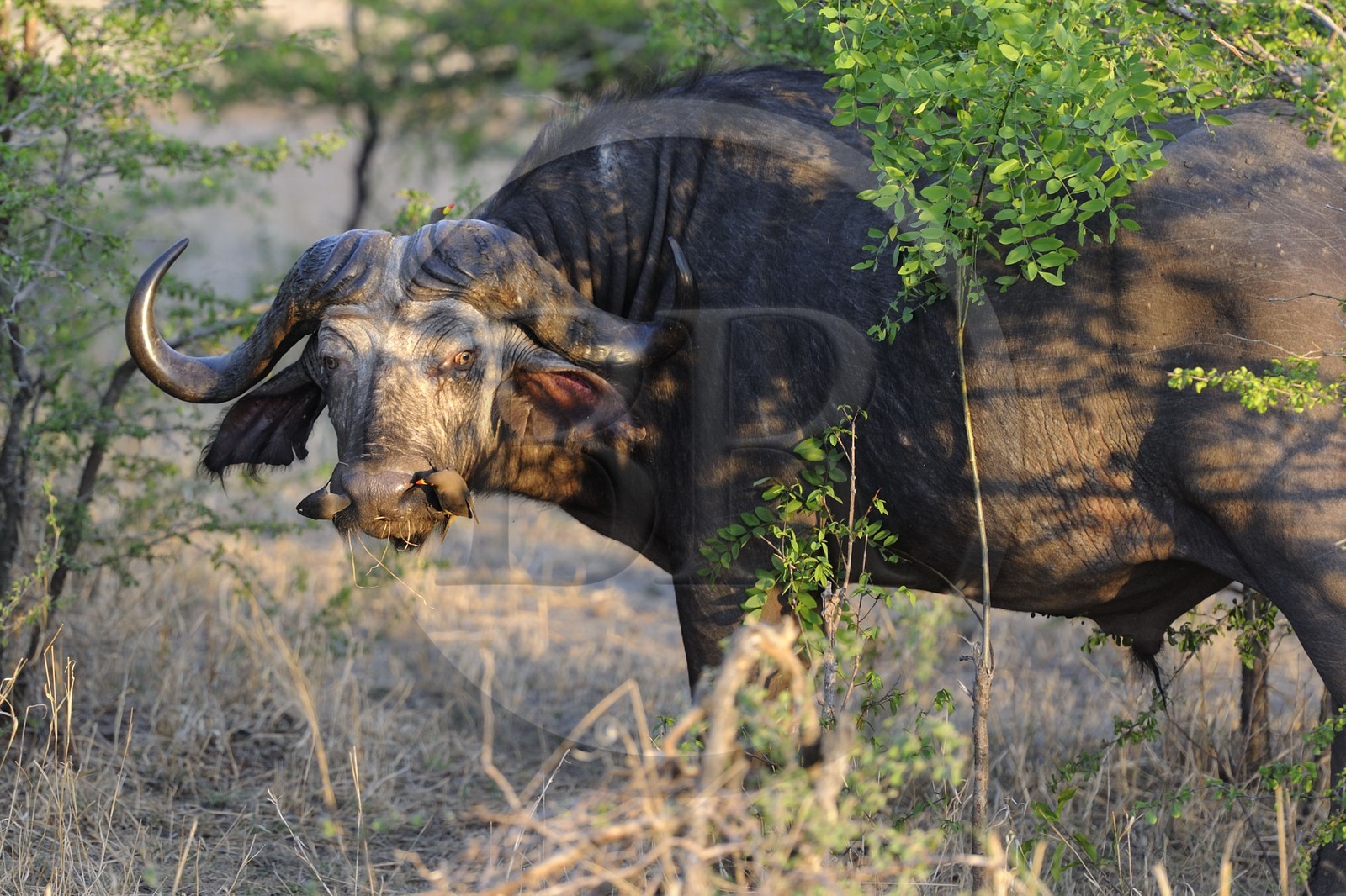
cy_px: 448
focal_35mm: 200
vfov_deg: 6.9
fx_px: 7476
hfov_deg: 10.3
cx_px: 673
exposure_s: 1/400
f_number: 3.2
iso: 400
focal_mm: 200
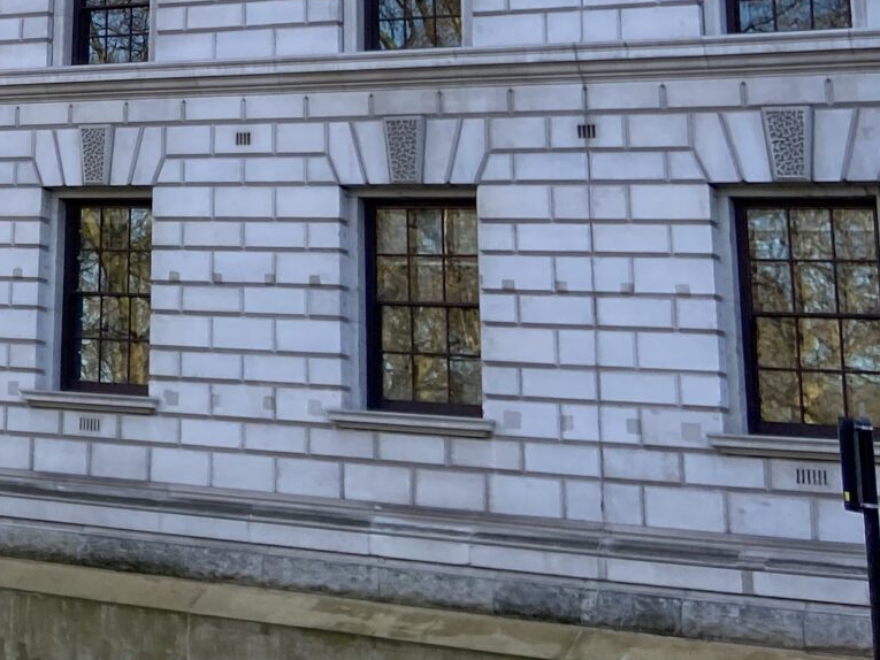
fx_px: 2212
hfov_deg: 20.1
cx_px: -342
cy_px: -250
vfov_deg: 15.9
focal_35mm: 87
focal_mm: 4.25
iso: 32
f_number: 1.8
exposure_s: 1/577
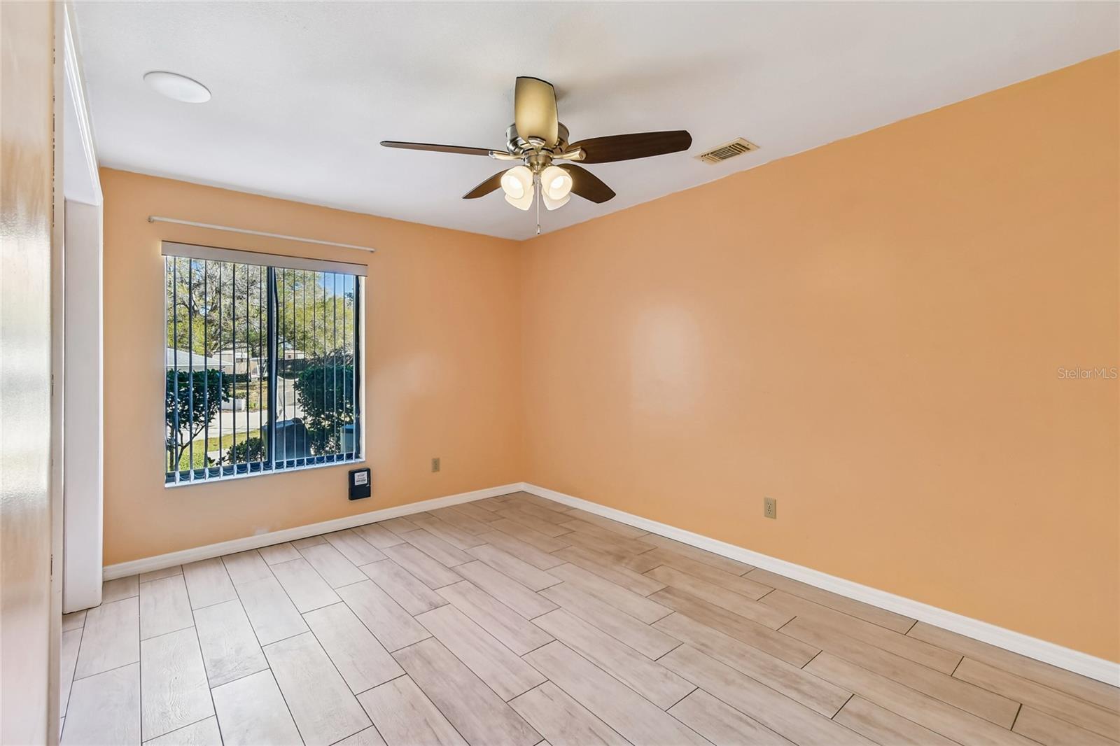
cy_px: 373
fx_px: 467
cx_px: 560
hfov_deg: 100.4
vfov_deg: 77.3
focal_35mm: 15
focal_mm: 10
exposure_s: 1/15
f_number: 7.1
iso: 100
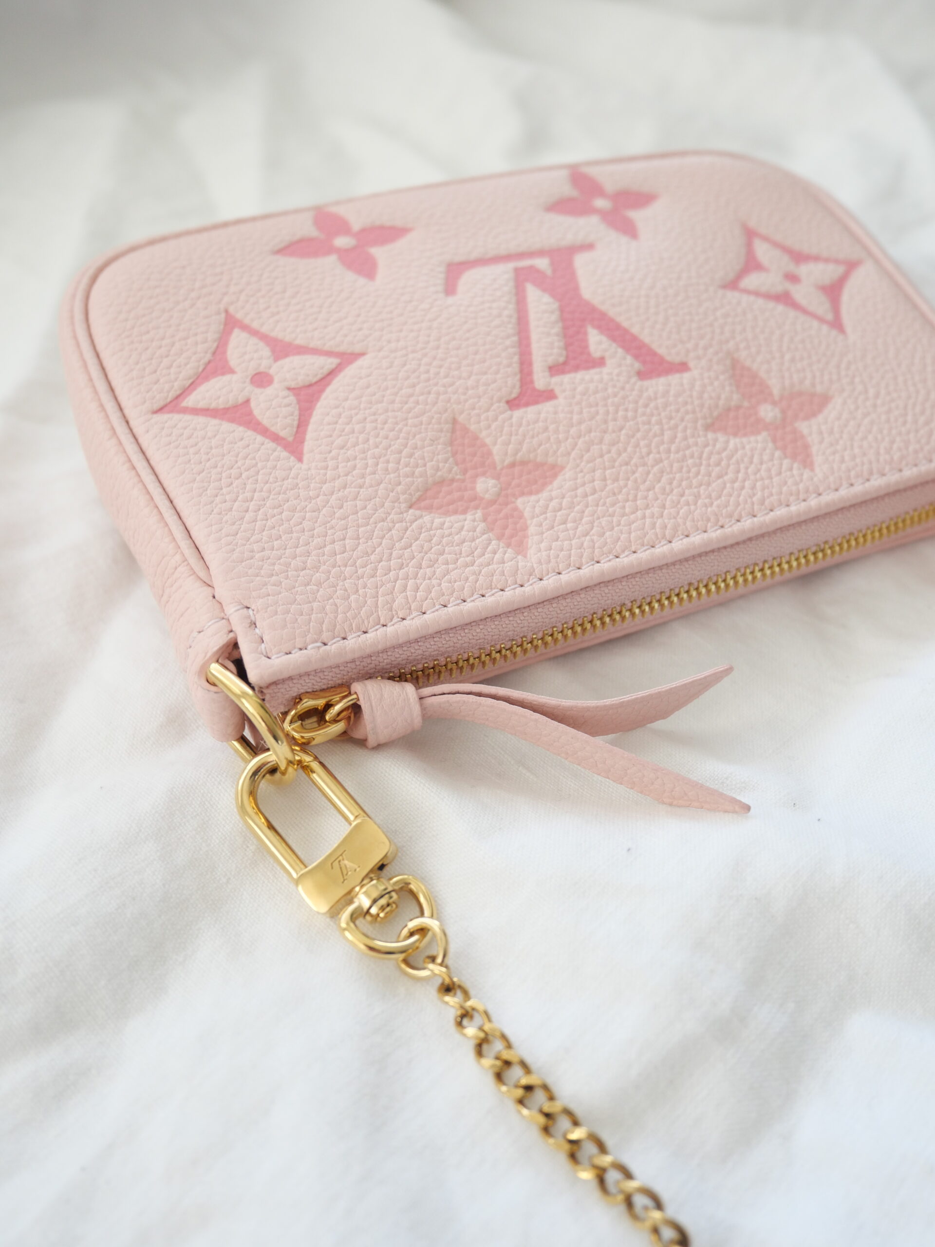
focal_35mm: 32
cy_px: 624
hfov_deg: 44.2
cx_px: 468
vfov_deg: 56.8
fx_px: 1152
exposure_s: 1/60
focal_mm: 16
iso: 400
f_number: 3.9
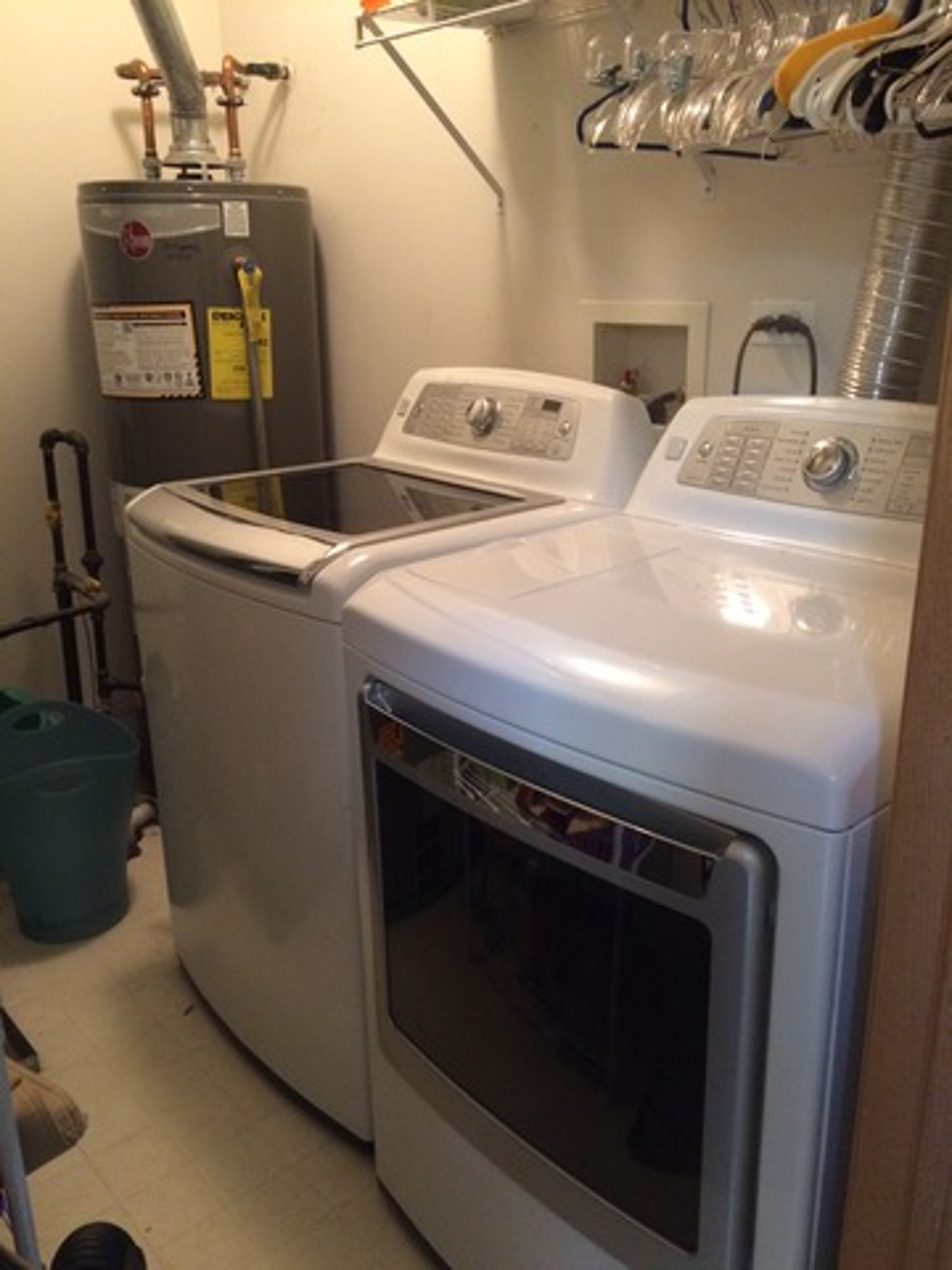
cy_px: 635
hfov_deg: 48.2
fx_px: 1063
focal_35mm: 29
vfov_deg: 61.7
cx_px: 476
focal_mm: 4.15
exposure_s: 1/17
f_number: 2.2
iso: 320
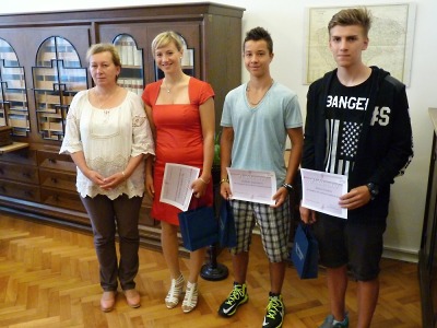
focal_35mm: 27
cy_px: 164
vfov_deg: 51.4
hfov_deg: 65.3
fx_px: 341
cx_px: 218
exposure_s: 1/20
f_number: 2.8
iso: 400
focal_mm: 4.8
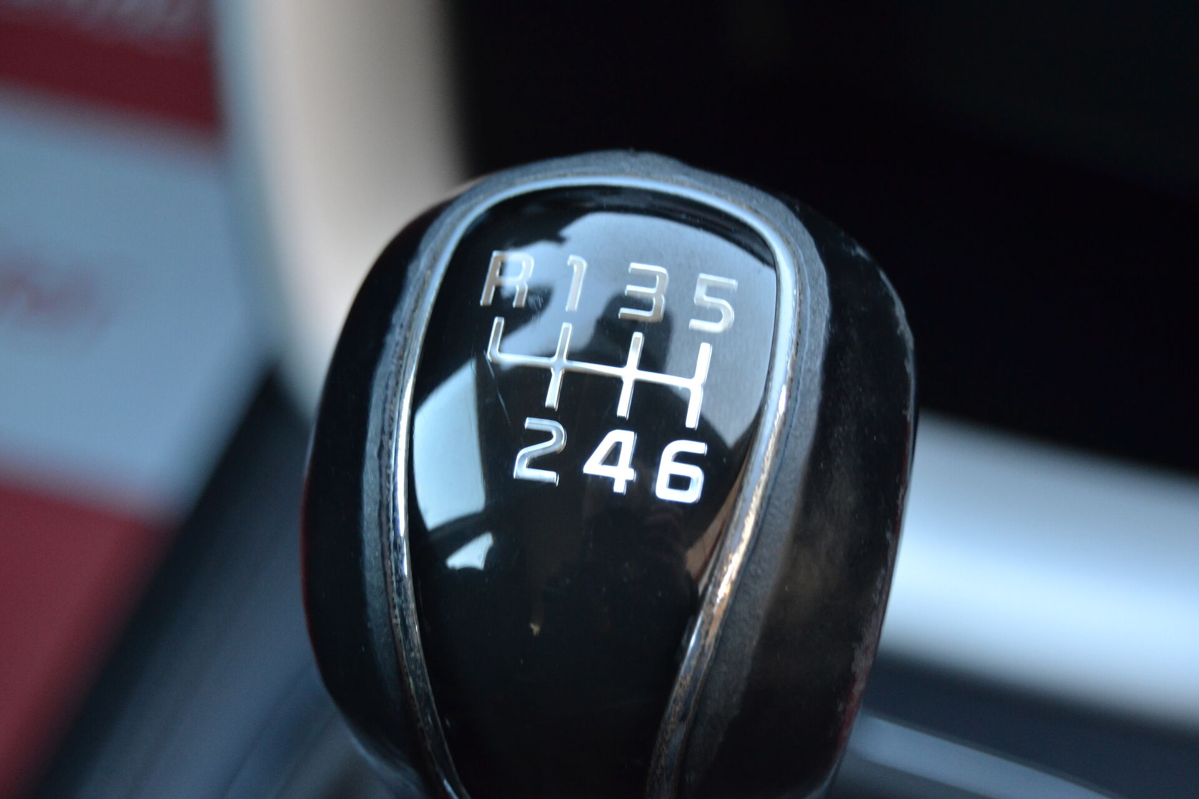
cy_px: 400
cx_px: 600
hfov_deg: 26.0
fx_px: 2598
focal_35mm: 78
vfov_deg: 17.5
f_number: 5.6
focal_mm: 52
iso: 1000
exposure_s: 1/60
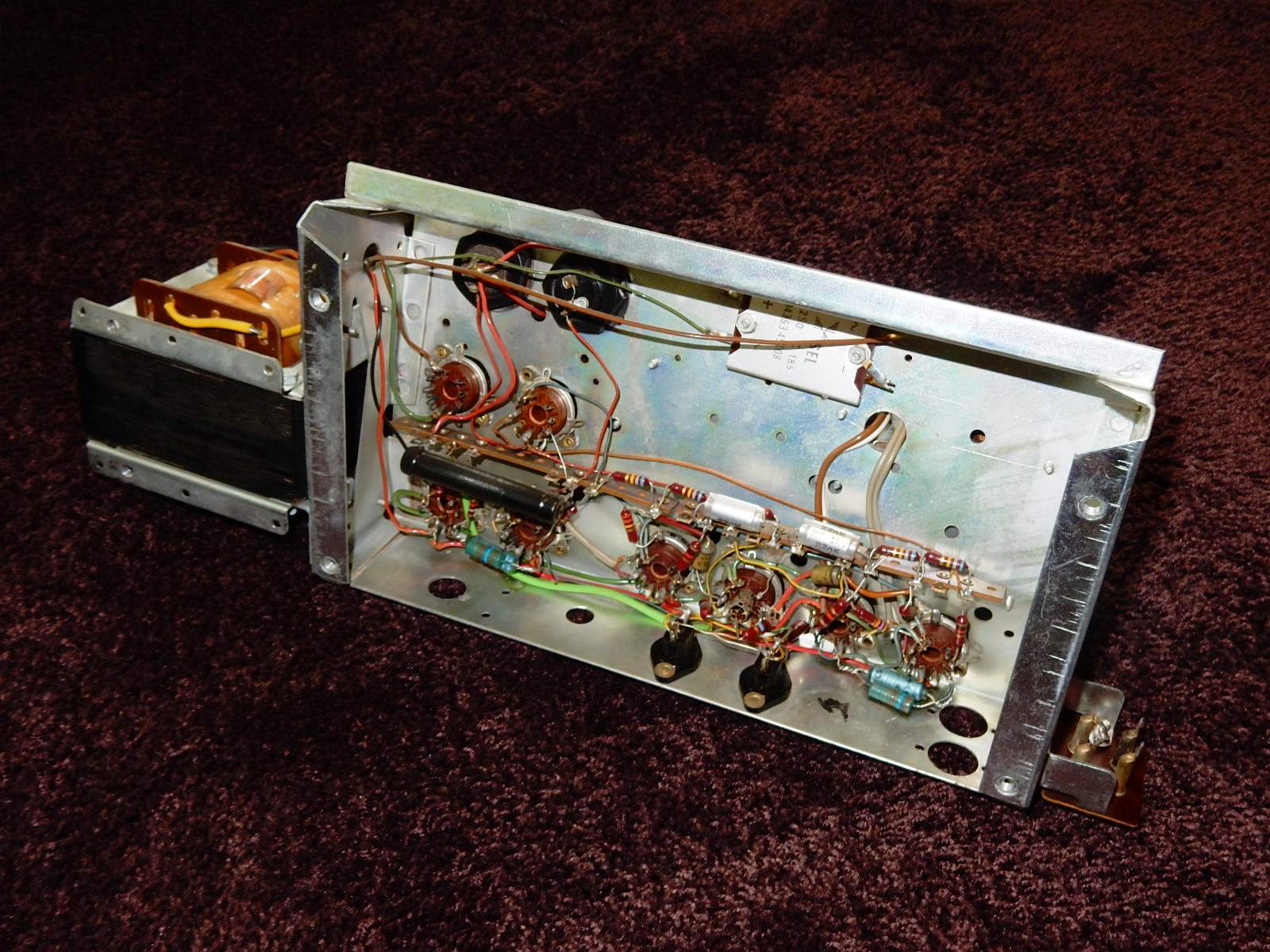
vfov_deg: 39.7
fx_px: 1321
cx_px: 635
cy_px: 476
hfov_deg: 51.4
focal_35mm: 36
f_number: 4
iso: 200
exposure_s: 1/30
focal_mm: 6.4
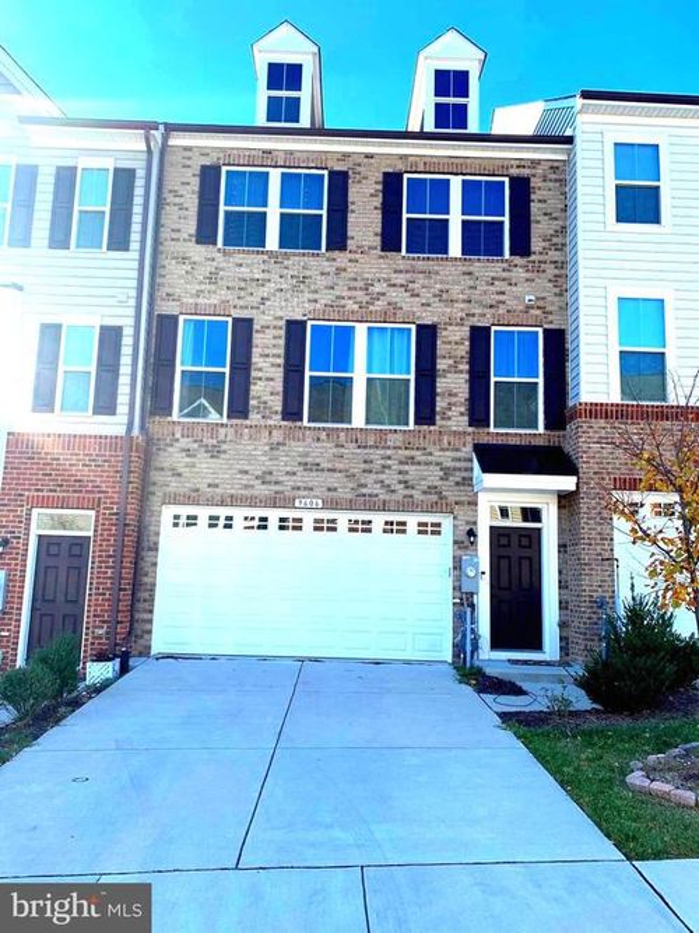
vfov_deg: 67.3
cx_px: 350
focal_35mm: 26
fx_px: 700
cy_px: 466
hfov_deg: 53.0
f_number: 1.8
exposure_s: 1/683
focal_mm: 4.25
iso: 25
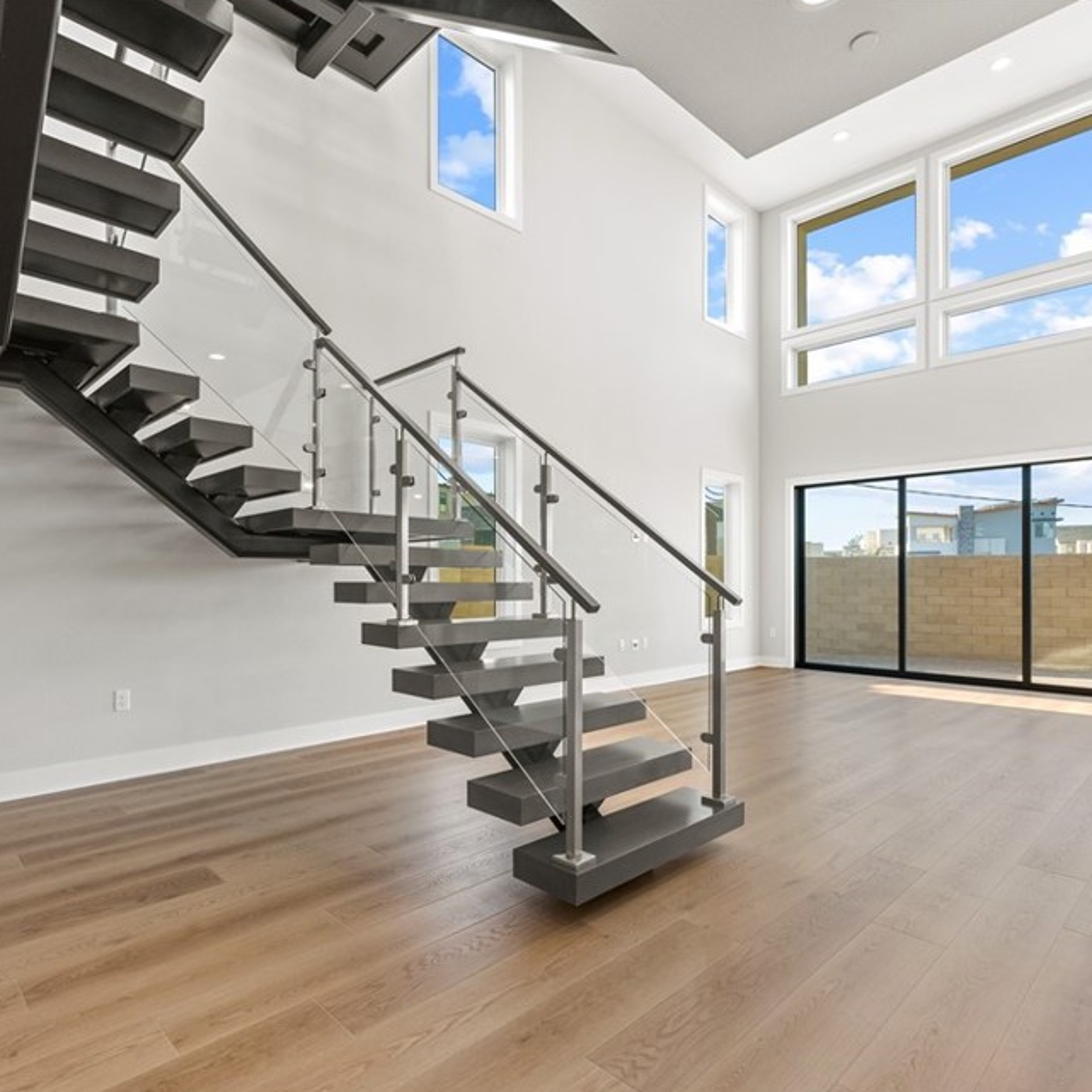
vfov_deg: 77.6
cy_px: 578
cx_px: 492
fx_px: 678
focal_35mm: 19
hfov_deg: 77.5
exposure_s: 1/20
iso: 250
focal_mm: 14
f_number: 6.3
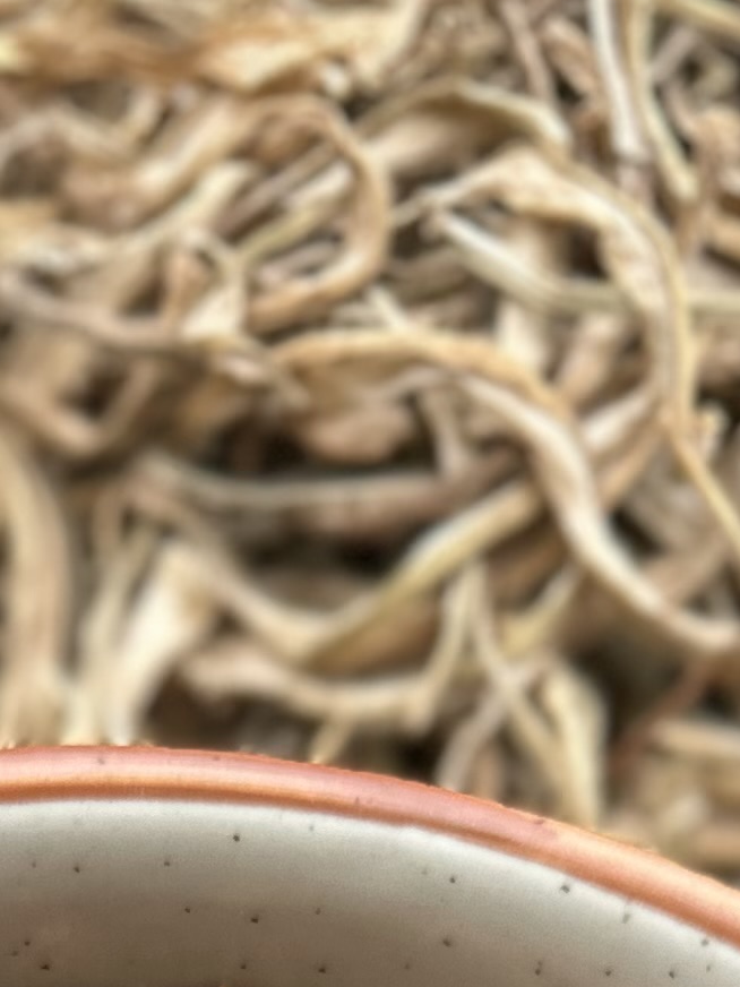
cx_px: -9
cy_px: 2173
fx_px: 3164
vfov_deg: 13.9
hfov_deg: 13.2
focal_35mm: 111
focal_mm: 6.86
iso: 80
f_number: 1.78
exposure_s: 1/810
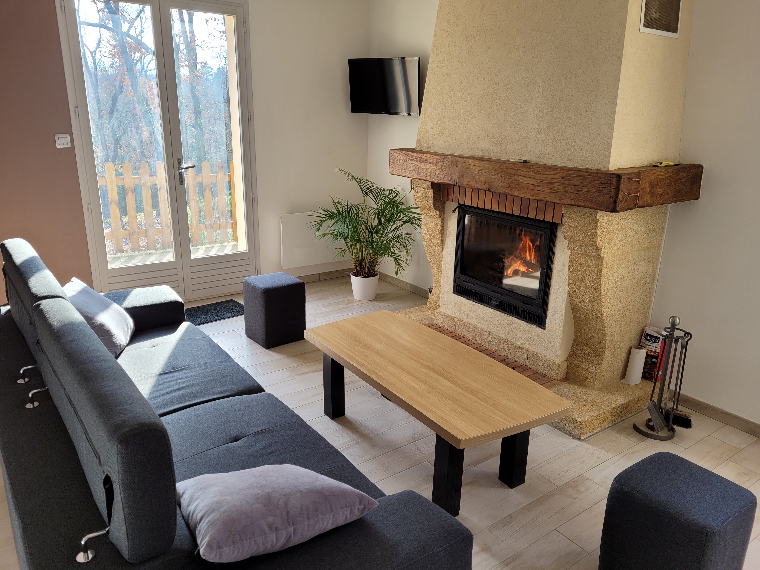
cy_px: 285
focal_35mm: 26
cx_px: 380
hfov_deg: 67.3
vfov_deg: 53.1
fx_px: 571
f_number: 1.8
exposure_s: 1/100
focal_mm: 5.4
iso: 40
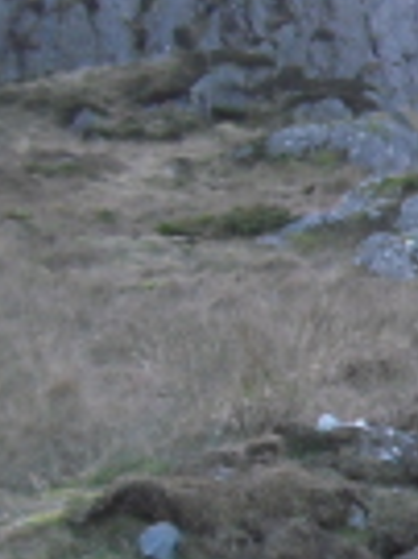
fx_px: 2903
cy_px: 364
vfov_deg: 11.0
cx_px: 1262
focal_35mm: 180
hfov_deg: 7.3
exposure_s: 1/80
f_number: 2.8
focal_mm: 6.2
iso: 100
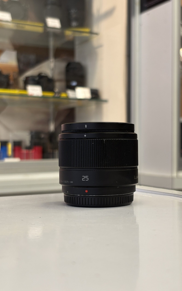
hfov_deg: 23.1
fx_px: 444
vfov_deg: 36.3
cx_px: 98
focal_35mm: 56
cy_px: 144
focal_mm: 5.96
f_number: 1.6
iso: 40
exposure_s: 1/50
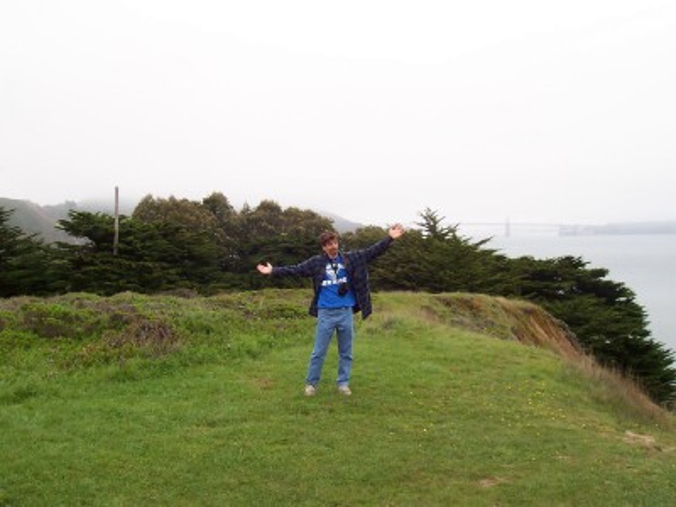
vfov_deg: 38.7
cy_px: 254
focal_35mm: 37
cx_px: 338
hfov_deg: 50.1
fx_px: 723
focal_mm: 5.6
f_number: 5.6
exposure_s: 1/250
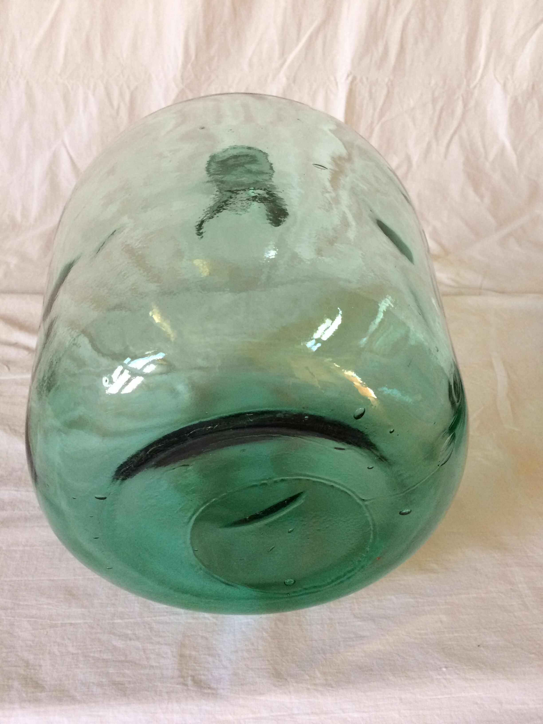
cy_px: 362
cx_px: 272
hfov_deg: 48.2
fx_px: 607
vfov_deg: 61.7
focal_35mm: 29
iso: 200
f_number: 2.2
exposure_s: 1/33
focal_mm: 4.15
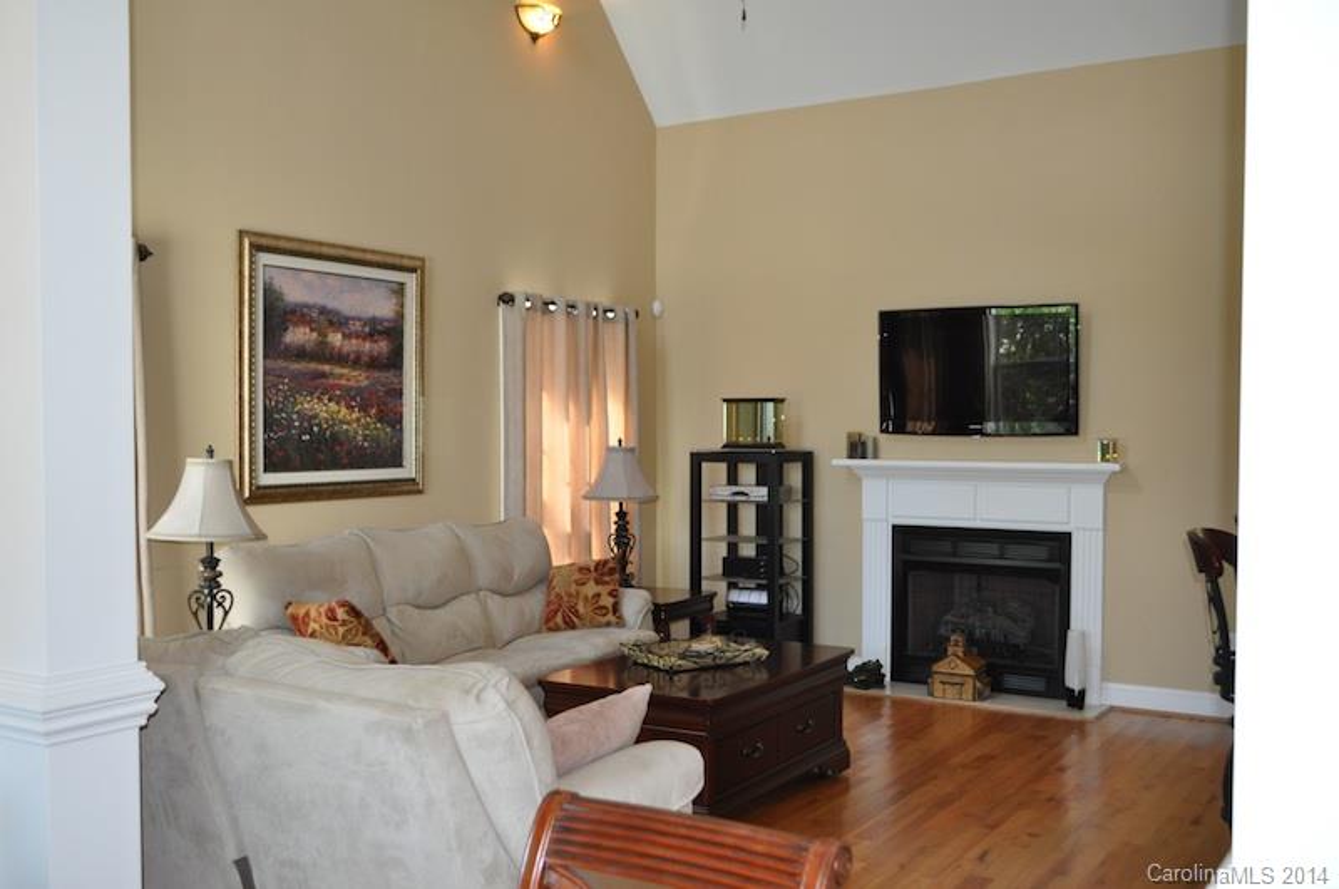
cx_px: 670
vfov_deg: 36.8
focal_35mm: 36
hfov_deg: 53.2
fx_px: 1337
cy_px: 444
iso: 800
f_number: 4
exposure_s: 1/80
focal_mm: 24
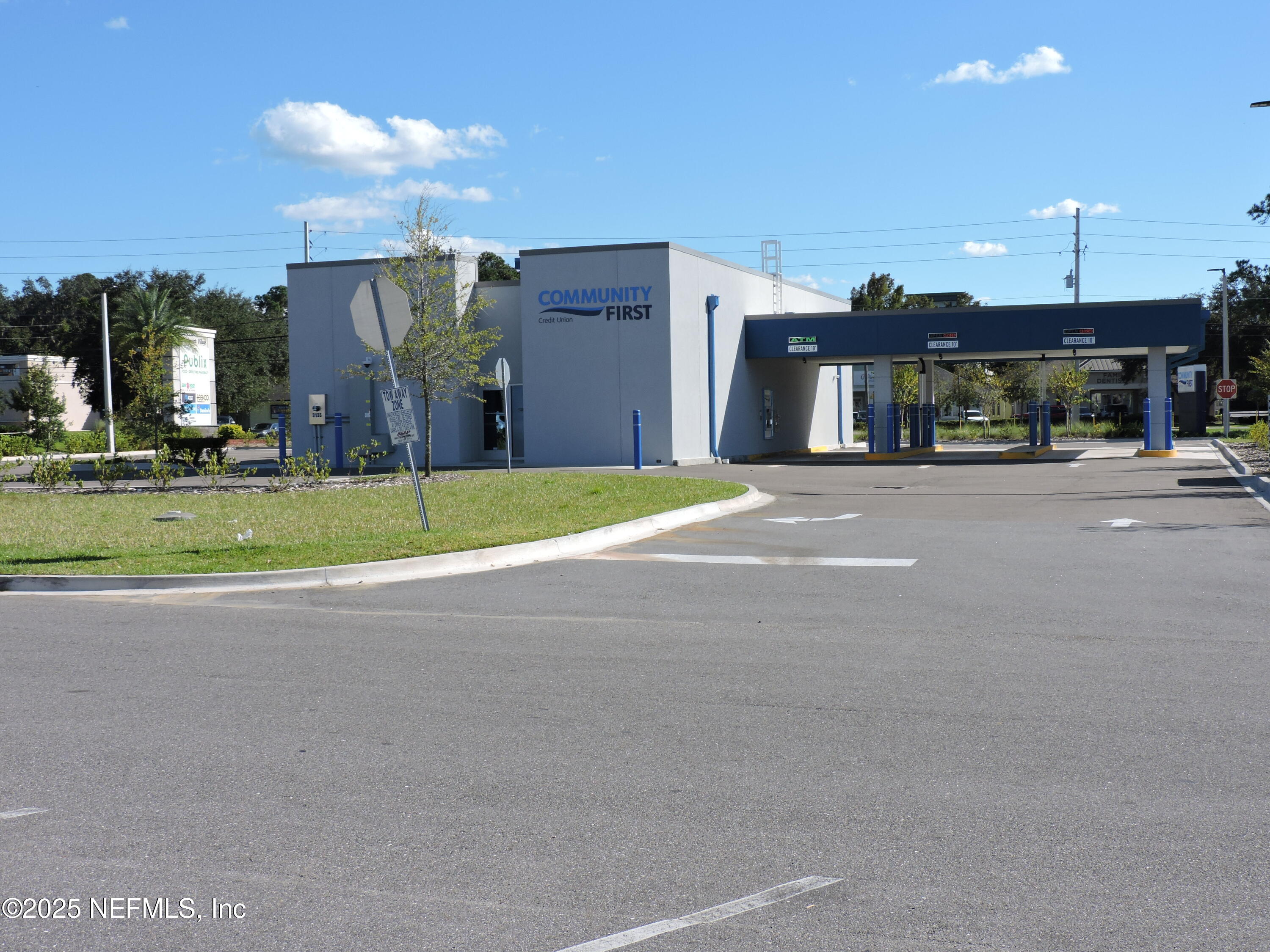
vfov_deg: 33.6
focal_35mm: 43
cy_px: 476
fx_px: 1578
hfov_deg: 43.9
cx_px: 635
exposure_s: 1/1000
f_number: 3.4
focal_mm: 7.7
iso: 100
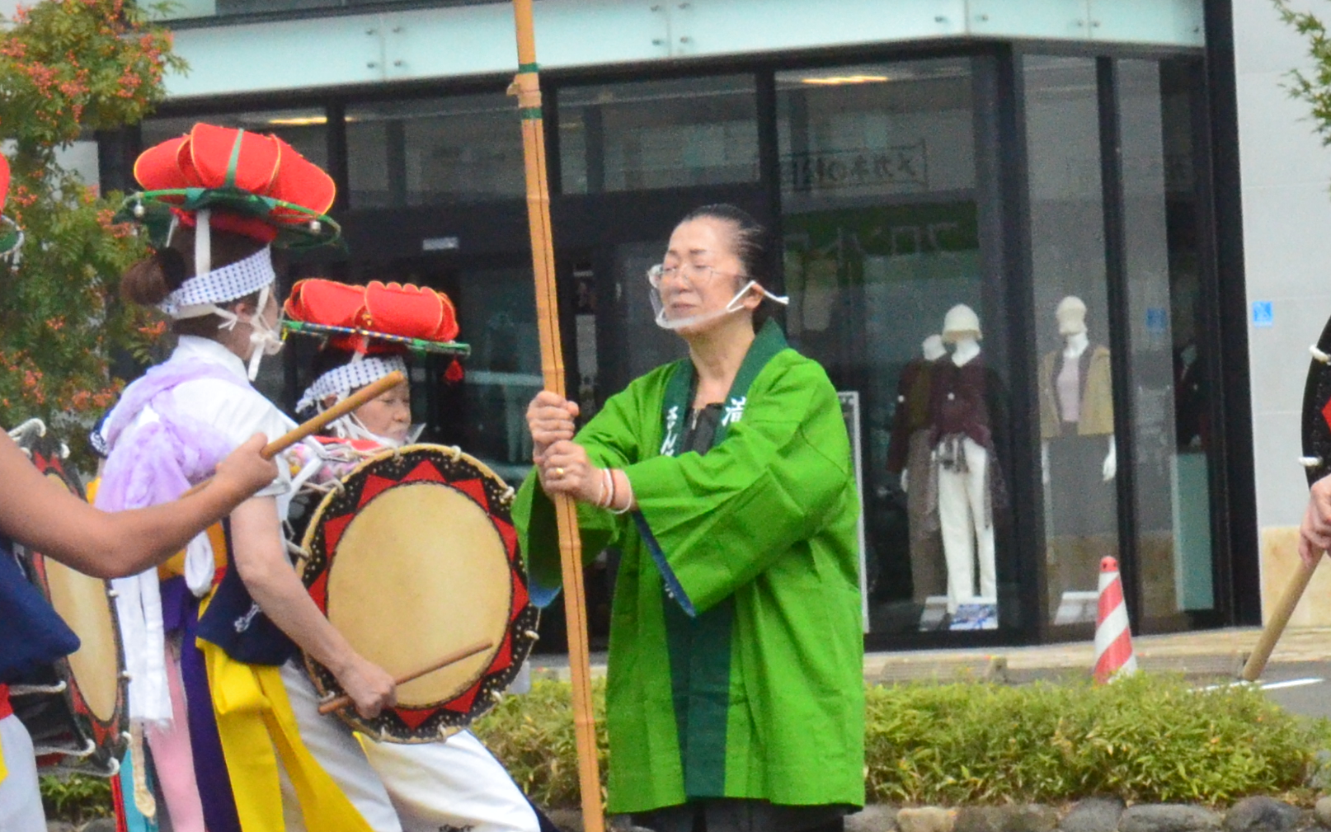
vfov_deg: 6.4
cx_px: 1366
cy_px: 513
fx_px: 7437
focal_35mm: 205
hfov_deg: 10.1
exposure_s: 1/2500
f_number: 13
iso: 2500
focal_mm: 44
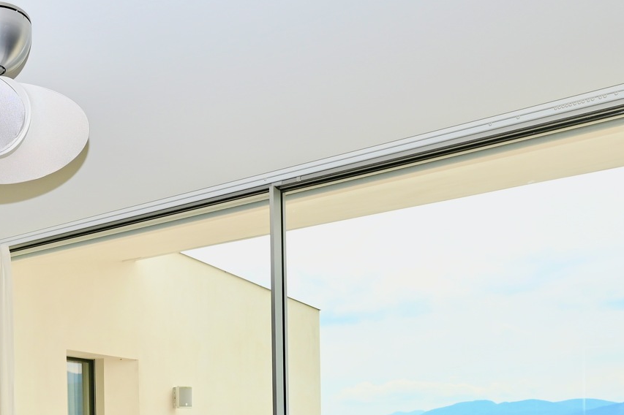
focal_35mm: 42
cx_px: 29
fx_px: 728
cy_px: 445
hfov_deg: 41.5
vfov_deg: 29.1
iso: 100
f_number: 6.3
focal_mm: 14
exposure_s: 1/160
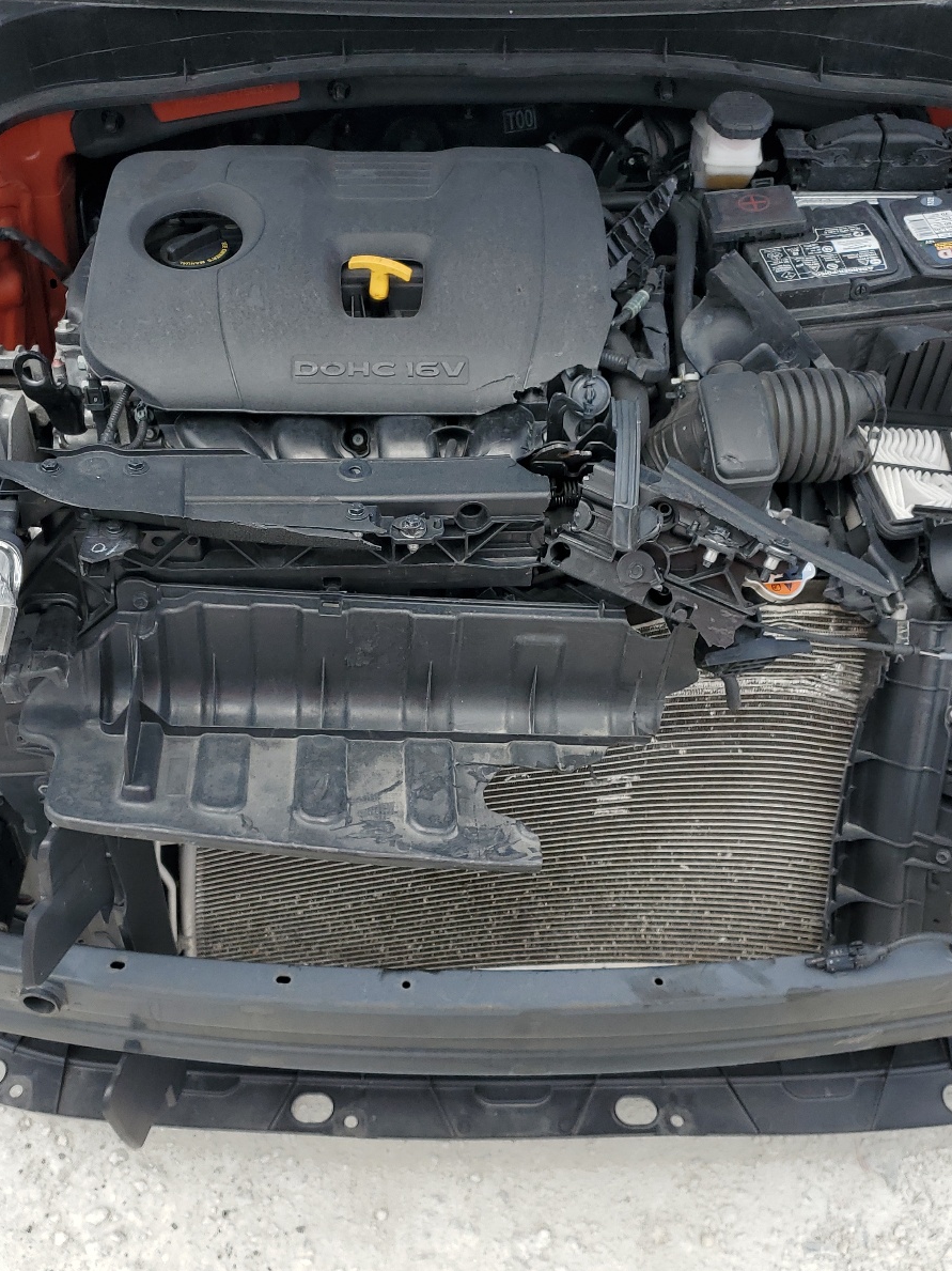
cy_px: 633
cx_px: 457
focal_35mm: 35
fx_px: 1284
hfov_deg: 40.7
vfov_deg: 52.6
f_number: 1.5
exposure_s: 1/1667
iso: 50
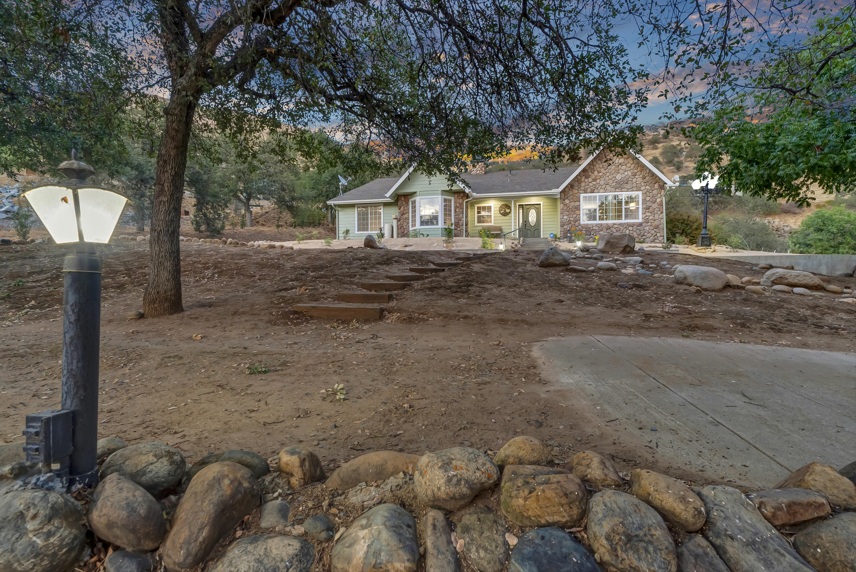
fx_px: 381
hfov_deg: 96.7
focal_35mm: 16
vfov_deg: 73.8
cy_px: 286
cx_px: 428
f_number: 10
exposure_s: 1/25
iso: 1600
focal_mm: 16
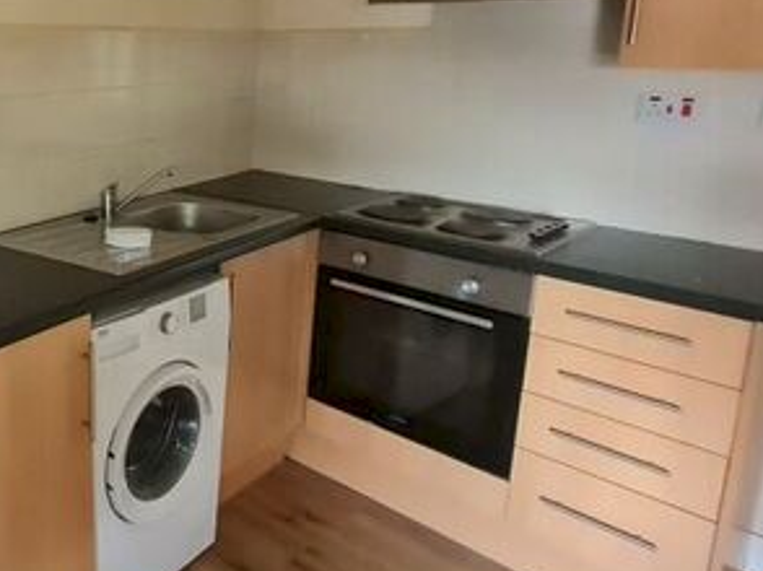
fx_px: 683
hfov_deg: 48.7
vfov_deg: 44.3
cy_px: 165
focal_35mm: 31
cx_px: 10
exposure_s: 1/33
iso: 640
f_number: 2.2
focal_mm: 1.74
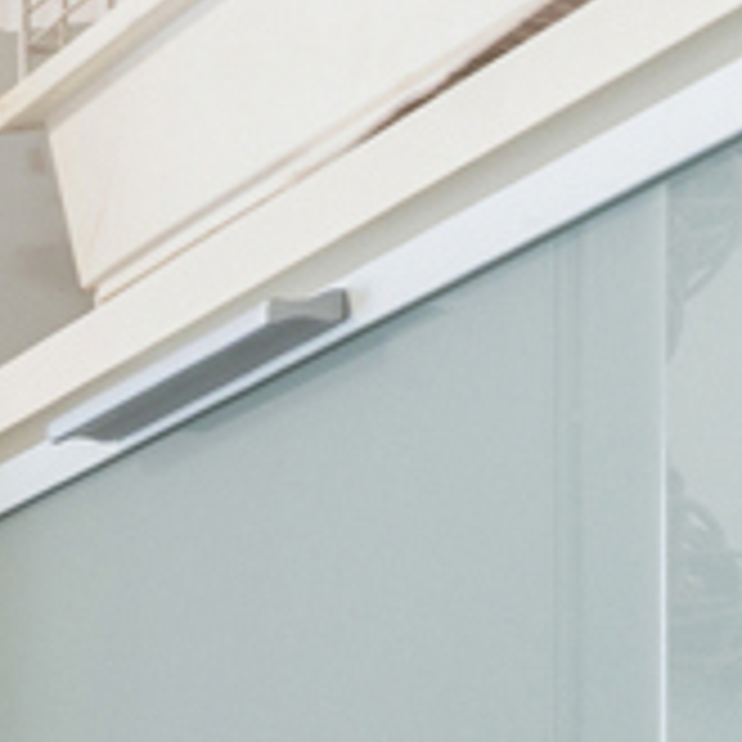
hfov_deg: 6.6
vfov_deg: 12.5
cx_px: -2878
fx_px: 3153
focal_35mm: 130
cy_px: 1219
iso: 250
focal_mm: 14
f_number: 11
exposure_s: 1/20
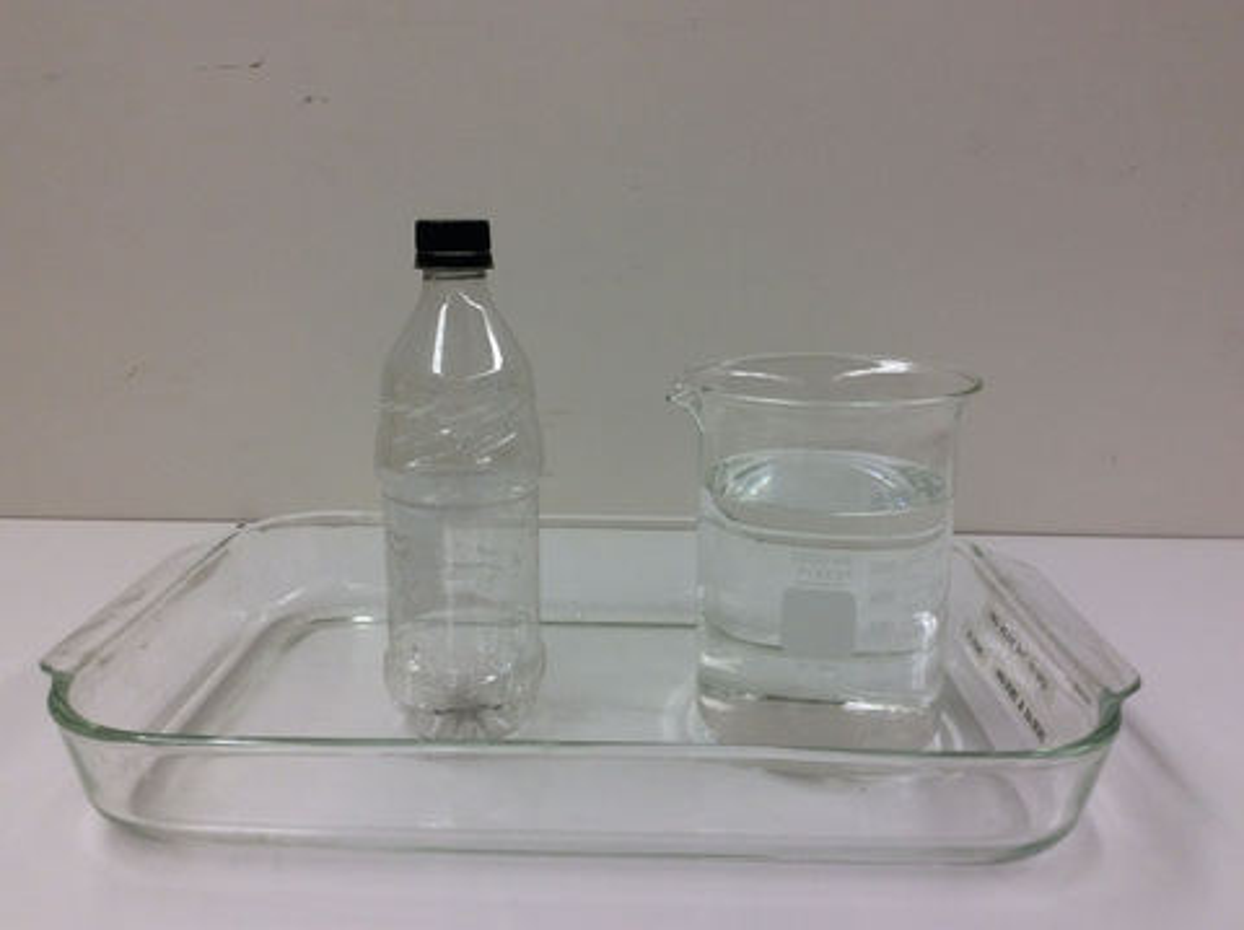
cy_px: 465
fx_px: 1149
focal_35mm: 32
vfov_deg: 44.1
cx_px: 622
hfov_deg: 56.9
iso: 40
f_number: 2.4
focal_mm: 3.3
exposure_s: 1/60
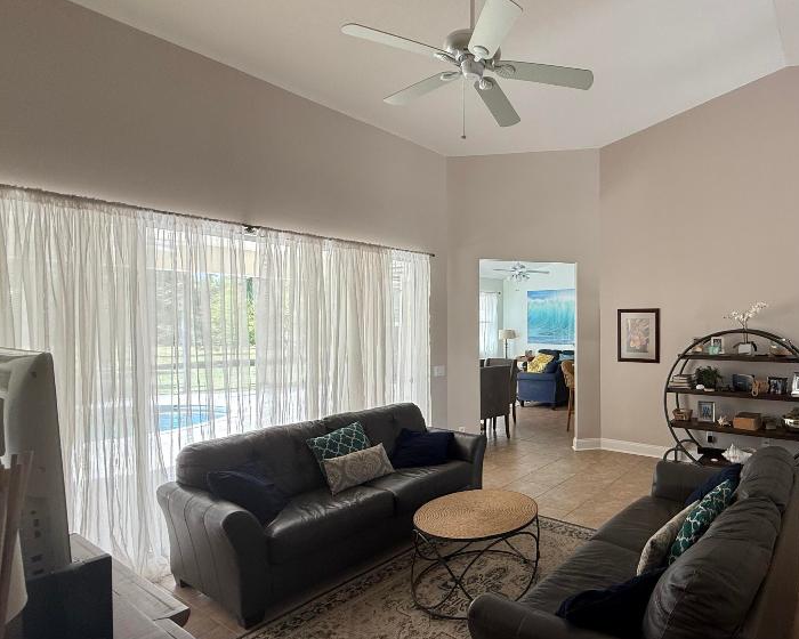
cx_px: 575
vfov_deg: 68.1
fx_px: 473
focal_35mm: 20
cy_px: 327
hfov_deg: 75.9
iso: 125
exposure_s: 1/99
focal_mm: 2.22
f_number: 2.2
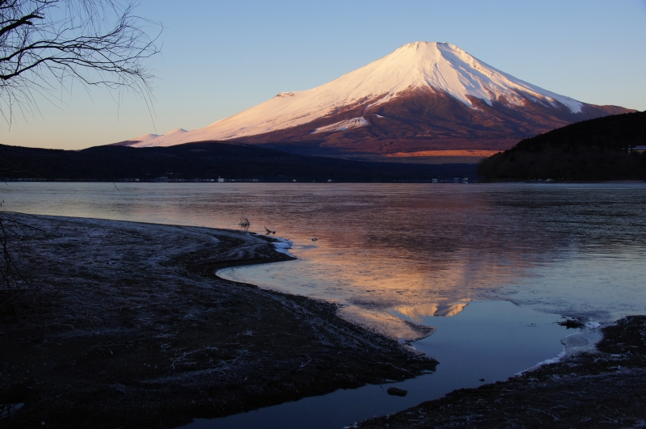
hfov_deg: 46.5
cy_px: 214
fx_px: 753
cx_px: 323
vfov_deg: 31.8
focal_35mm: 42
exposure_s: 1/50
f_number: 8
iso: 100
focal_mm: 28
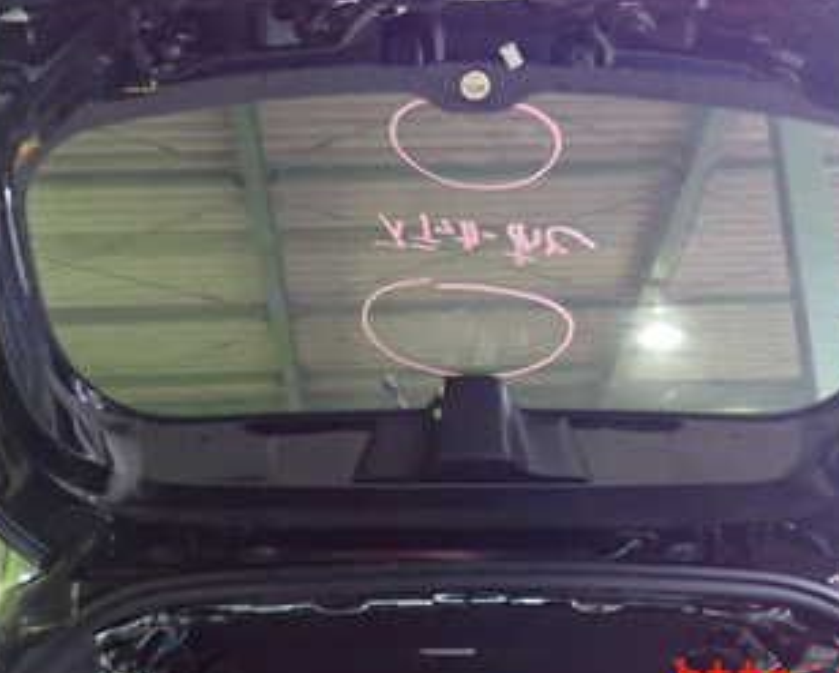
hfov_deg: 32.9
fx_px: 1417
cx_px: 474
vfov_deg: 26.1
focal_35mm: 57
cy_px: 106
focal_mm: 5.4
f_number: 2.3
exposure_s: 1/30
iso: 800
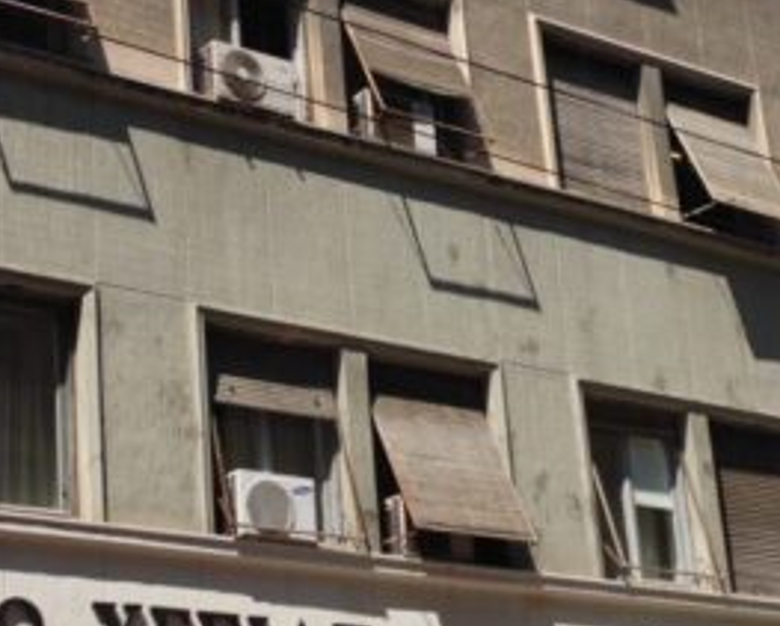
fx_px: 2172
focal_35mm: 94
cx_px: 403
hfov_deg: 20.4
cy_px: 309
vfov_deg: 16.4
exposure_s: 1/1323
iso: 50
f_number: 2.4
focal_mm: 4.12
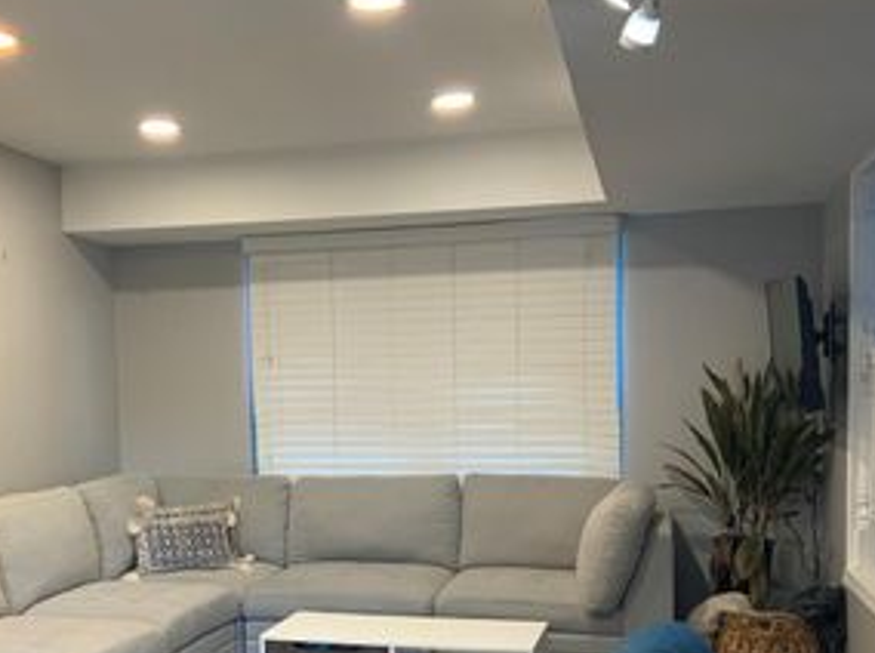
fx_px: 1287
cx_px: 265
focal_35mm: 51
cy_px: 487
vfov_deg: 28.1
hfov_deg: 37.0
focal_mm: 3
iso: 100
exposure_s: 1/60
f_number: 1.8
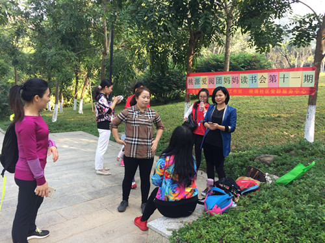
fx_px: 272
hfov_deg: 61.7
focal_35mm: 29
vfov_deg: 48.2
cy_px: 122
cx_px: 162
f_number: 2.2
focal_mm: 4.15
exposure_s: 1/102
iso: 32
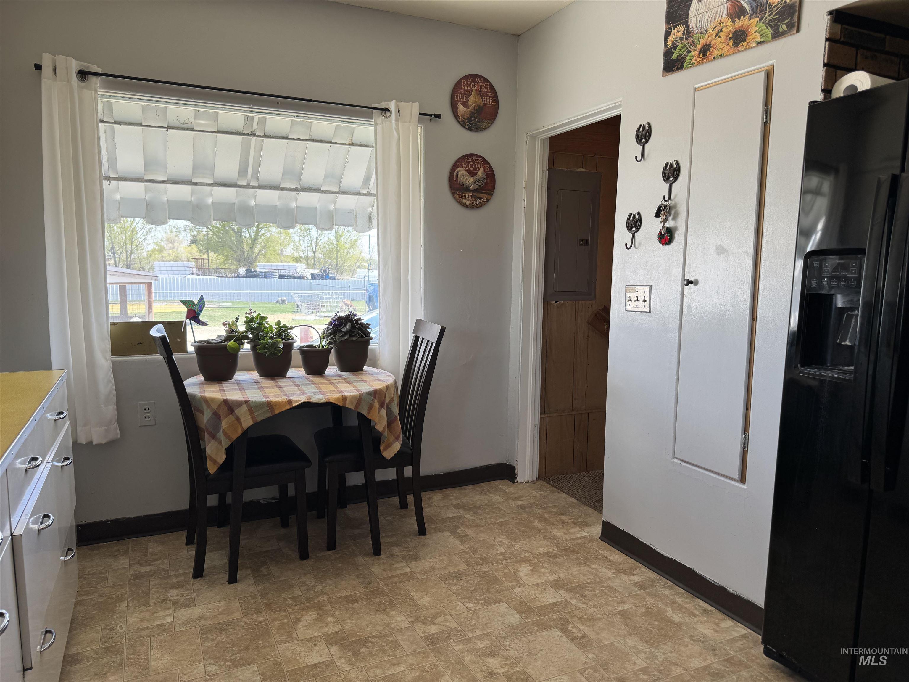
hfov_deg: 71.6
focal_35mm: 24
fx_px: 630
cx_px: 454
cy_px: 341
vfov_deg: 56.8
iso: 64
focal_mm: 6.76
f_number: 1.78
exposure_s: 1/147
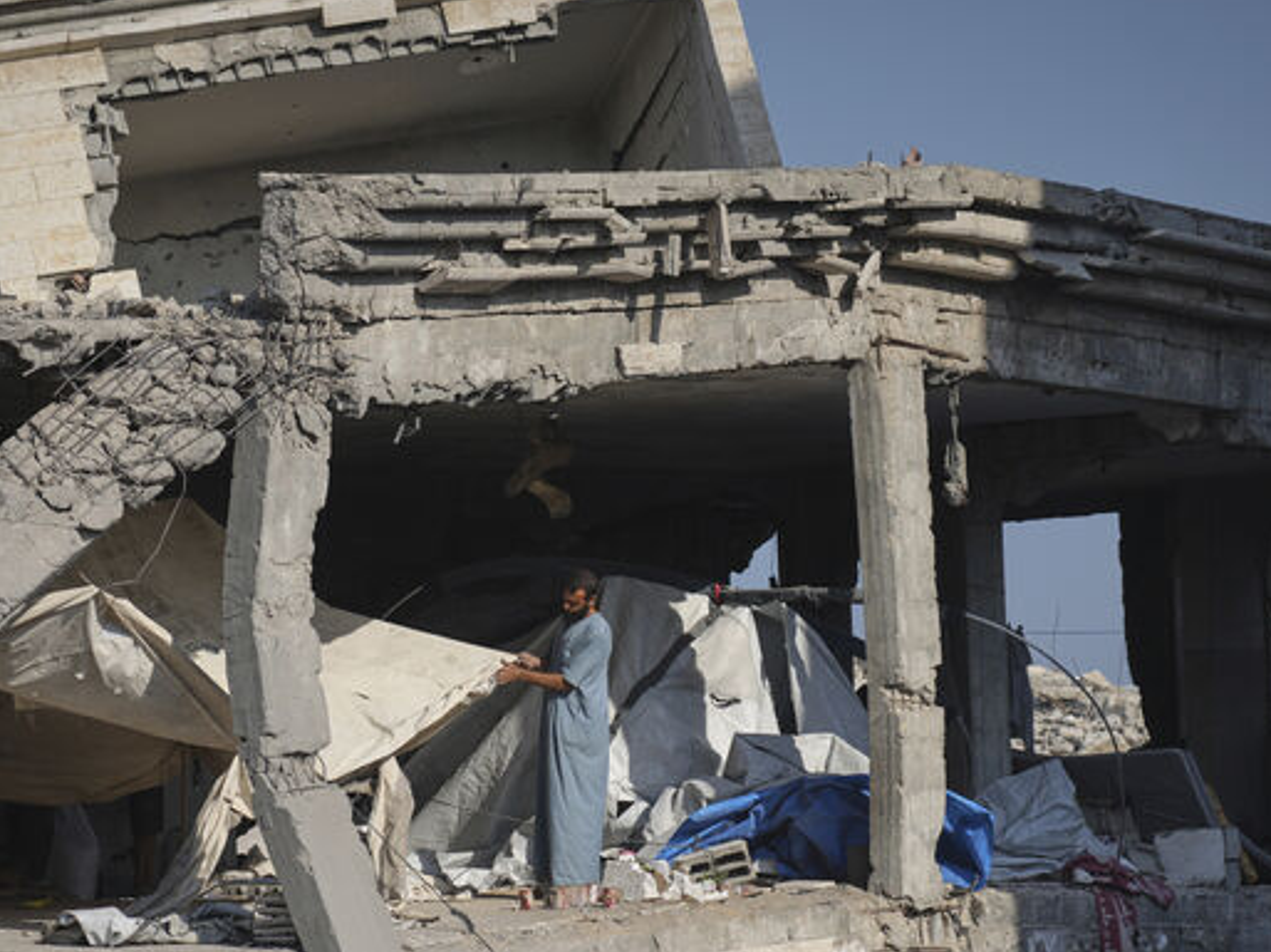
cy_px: 713
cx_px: 555
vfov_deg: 7.7
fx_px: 7081
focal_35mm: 193
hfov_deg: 10.3
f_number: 4
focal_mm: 105
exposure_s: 1/2500
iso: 200
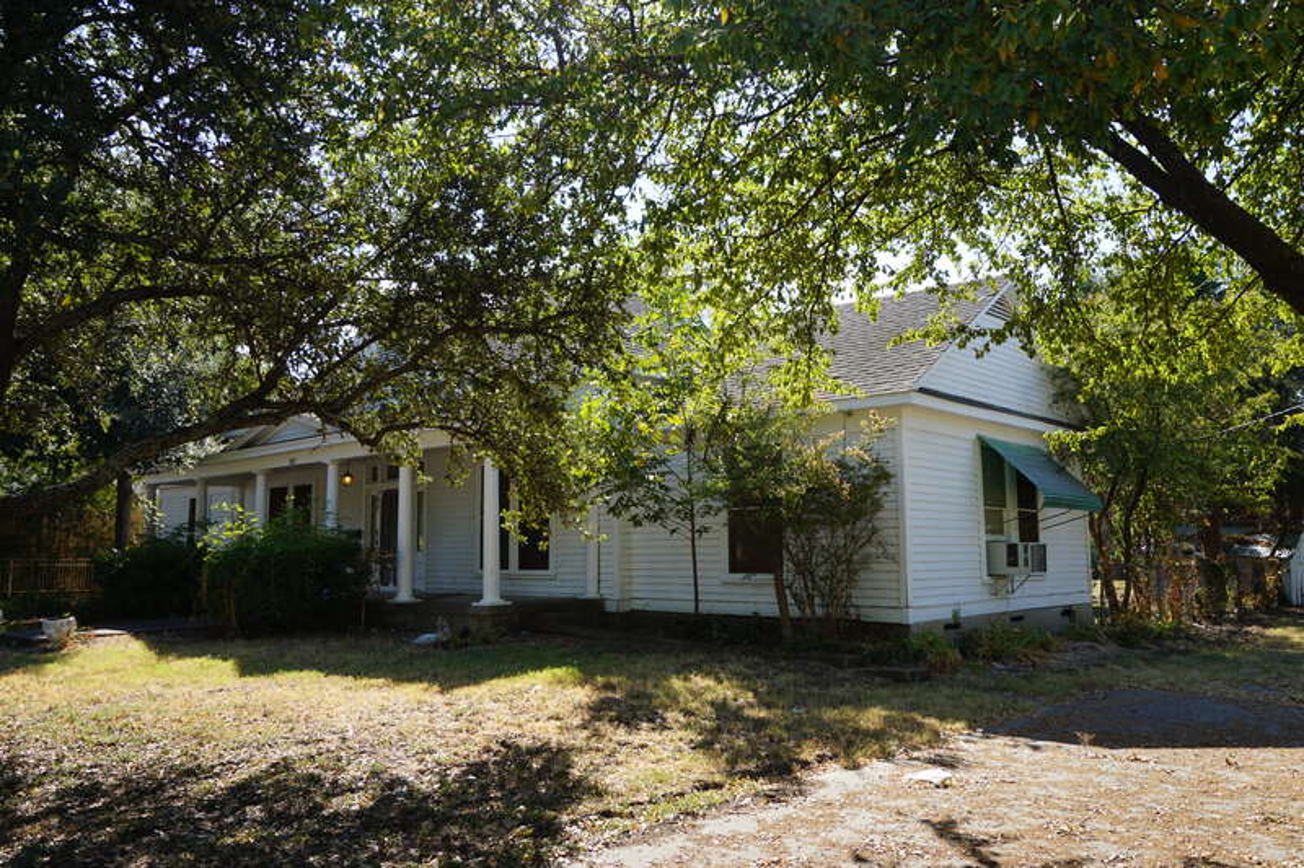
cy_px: 434
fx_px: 1032
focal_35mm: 28
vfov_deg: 45.7
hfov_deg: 64.6
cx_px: 652
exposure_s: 1/100
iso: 100
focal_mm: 19
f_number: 9
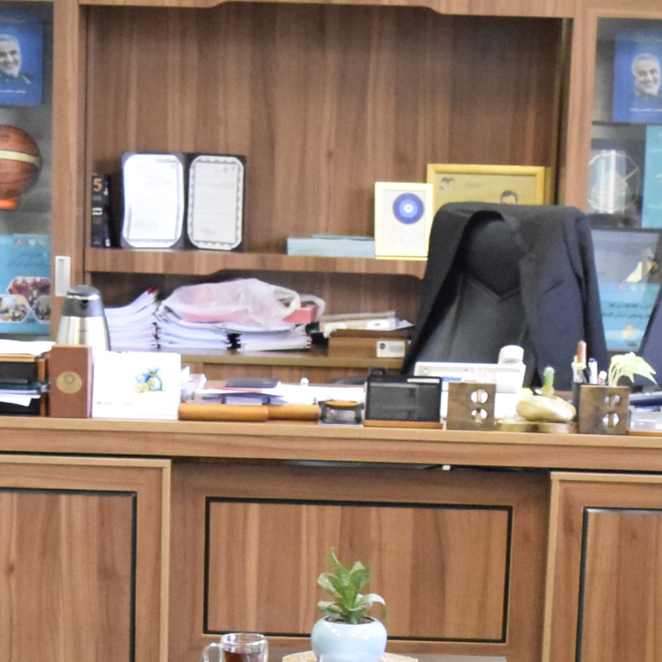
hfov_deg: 15.8
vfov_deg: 15.4
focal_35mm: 110
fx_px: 2380
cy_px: 724
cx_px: 290
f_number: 3.5
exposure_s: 1/160
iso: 5000
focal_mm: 20
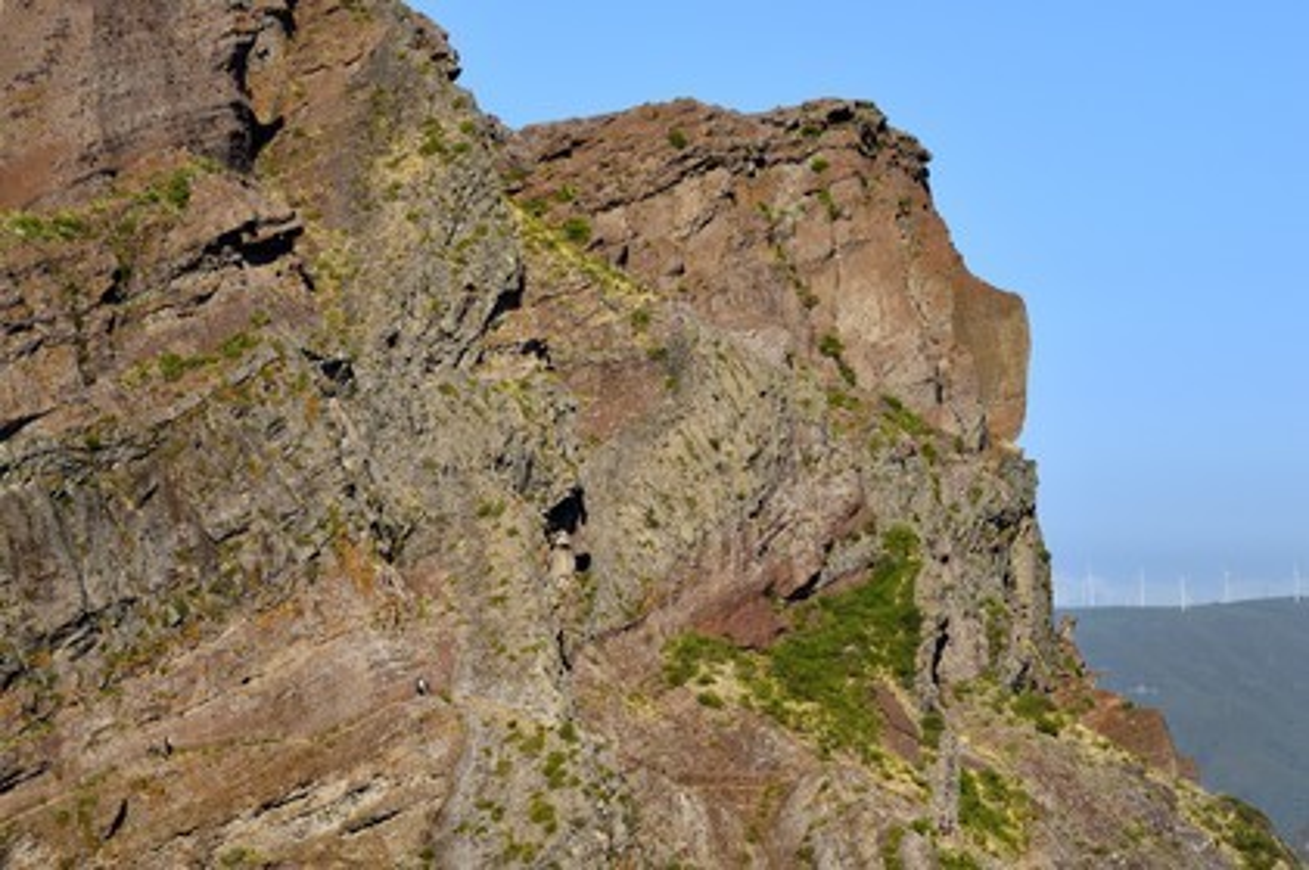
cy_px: 435
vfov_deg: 8.3
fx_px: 5995
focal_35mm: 165
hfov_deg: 12.5
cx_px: 654
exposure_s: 1/500
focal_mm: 165
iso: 200
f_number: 11
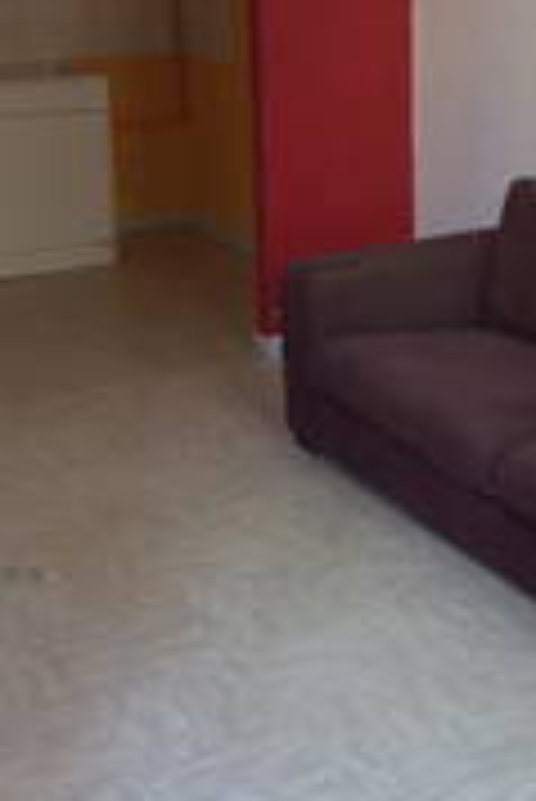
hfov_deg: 21.6
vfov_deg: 32.5
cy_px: 238
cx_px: 522
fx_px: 1360
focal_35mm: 61
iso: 200
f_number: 2.2
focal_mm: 4.15
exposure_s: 1/33
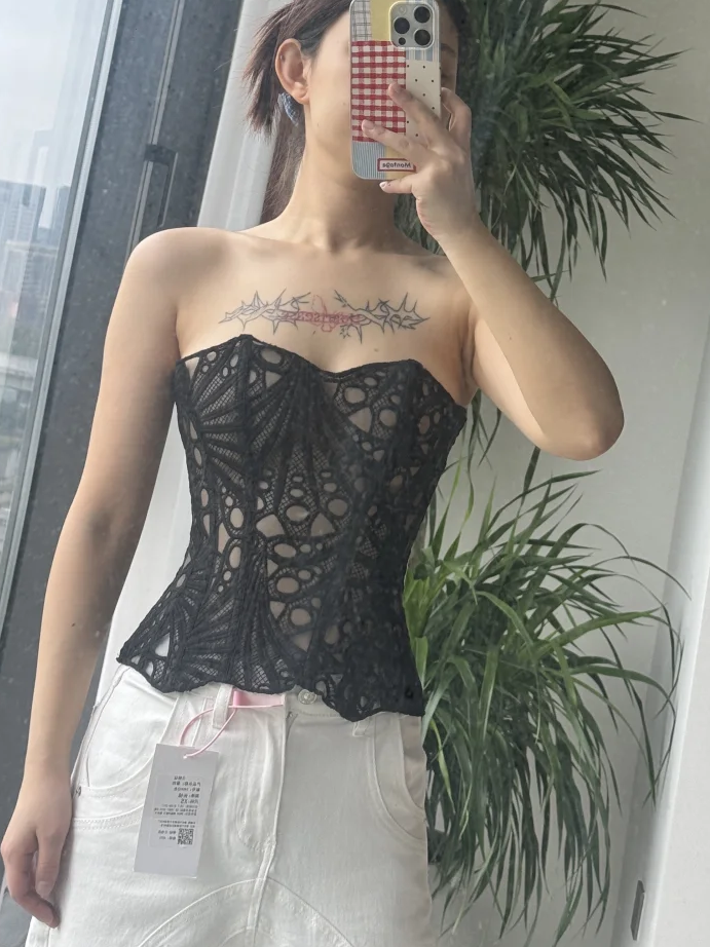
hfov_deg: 19.6
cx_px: 418
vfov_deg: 25.7
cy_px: 236
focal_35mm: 75
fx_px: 2052
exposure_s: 1/189
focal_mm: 6.76
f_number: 1.78
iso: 64
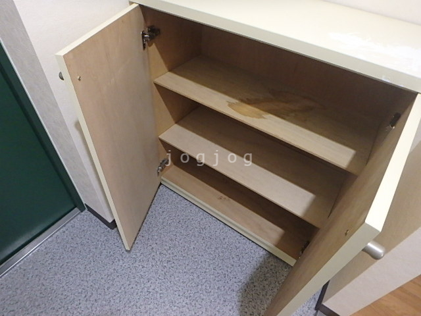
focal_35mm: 21
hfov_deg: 79.0
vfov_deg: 63.4
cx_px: 210
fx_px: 255
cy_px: 158
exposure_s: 1/15
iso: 800
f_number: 3.5
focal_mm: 3.7
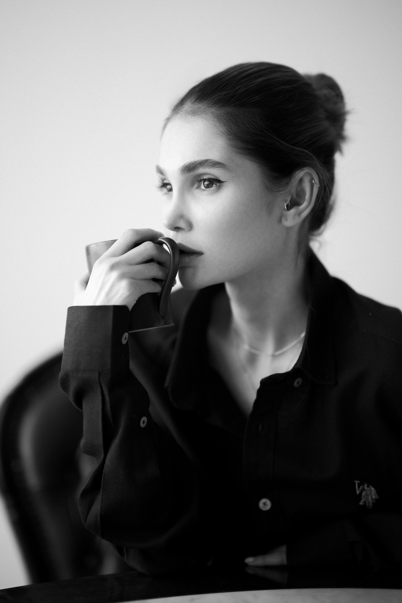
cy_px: 302
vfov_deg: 23.9
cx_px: 201
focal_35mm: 85
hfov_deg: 16.1
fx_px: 1424
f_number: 1.4
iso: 100
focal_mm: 85
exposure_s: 1/320
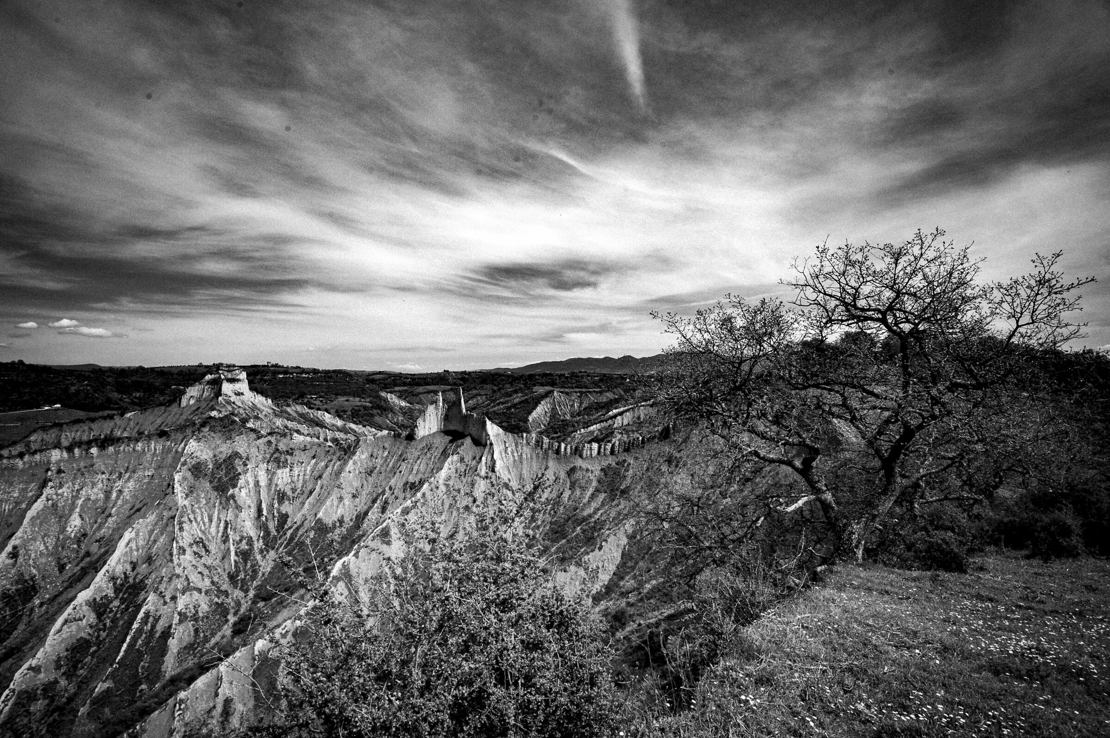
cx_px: 555
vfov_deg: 73.7
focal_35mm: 16
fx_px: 493
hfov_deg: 96.8
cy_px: 369
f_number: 14
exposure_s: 1/400
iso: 1250
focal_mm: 16
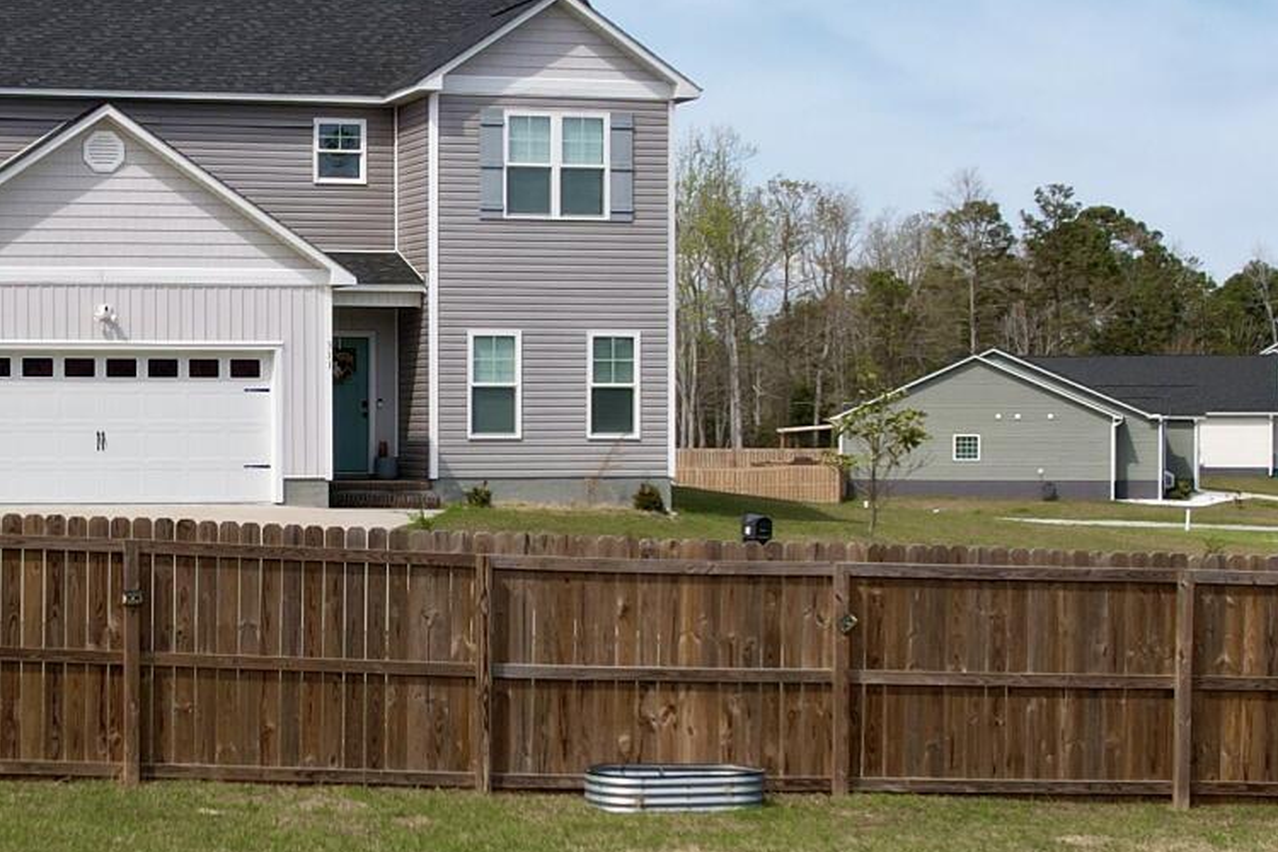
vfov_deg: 15.5
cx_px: 291
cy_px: 521
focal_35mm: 88
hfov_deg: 22.9
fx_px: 3124
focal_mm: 8.38
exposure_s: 1/120
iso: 100
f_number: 2.8
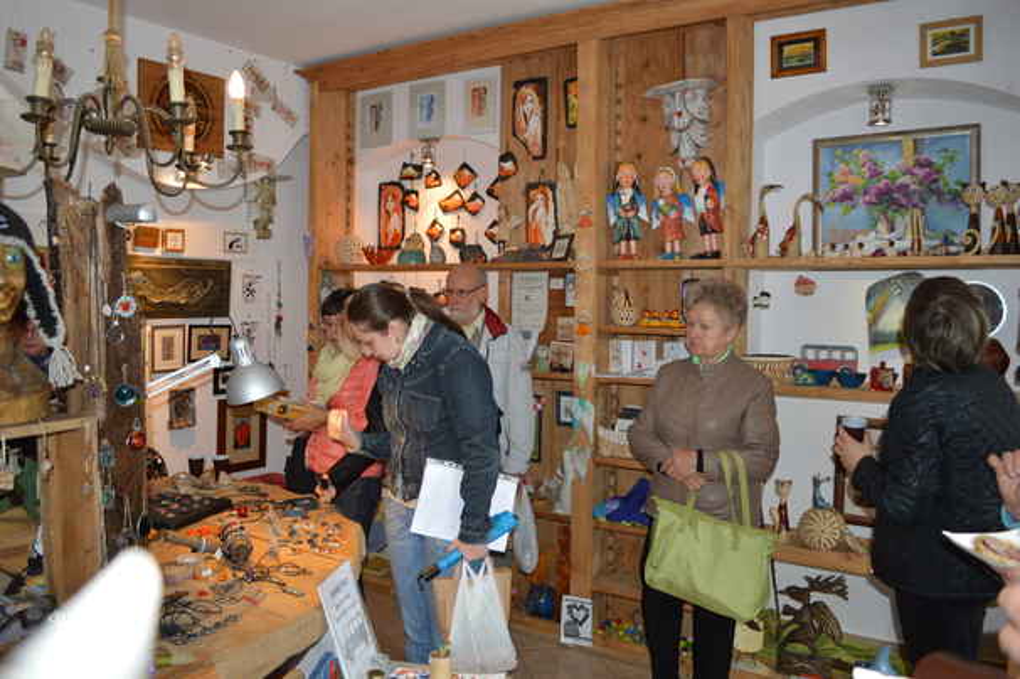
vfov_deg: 47.9
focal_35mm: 27
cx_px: 510
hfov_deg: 67.4
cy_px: 340
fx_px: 764
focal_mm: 18
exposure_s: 1/60
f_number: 3.5
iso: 400
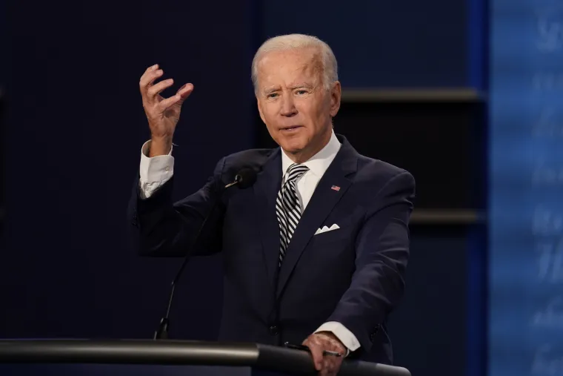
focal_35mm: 400
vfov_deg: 3.4
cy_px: 188
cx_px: 282
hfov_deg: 5.2
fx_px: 6256
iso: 3200
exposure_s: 1/400
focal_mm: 400
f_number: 3.5
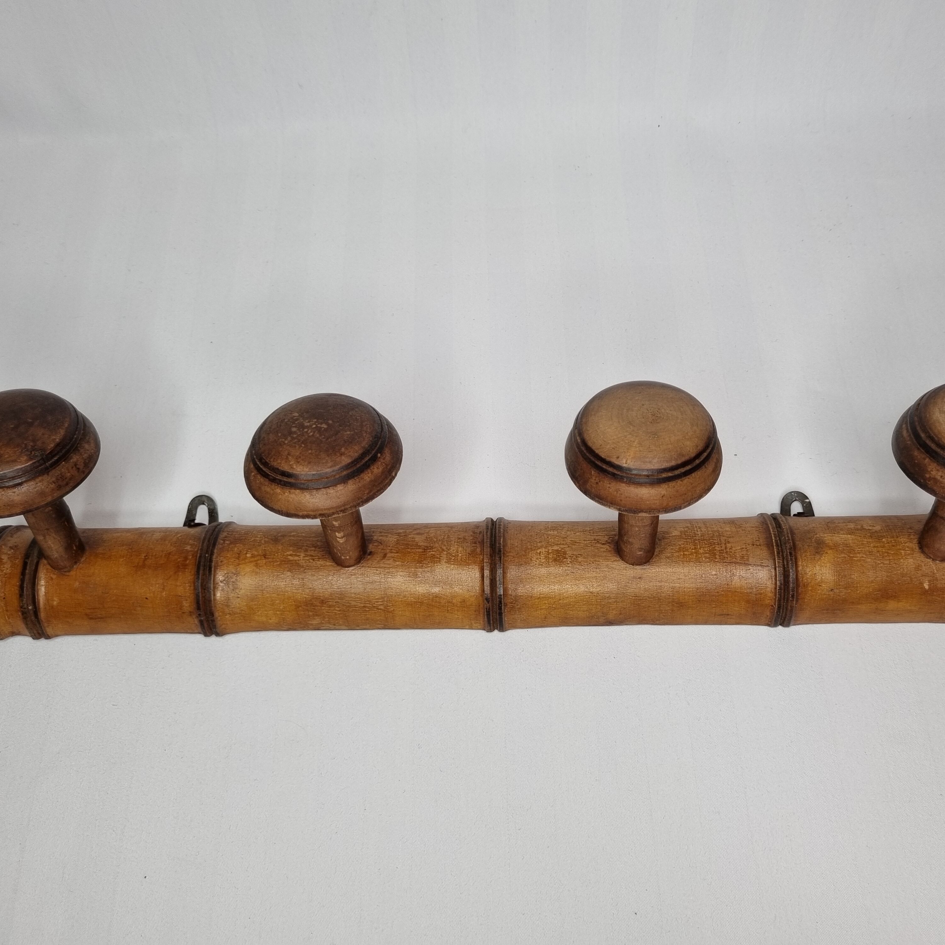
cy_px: 468
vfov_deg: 52.5
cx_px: 505
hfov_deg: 52.5
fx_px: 957
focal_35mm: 31
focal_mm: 5.4
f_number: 1.8
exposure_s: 1/173
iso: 50
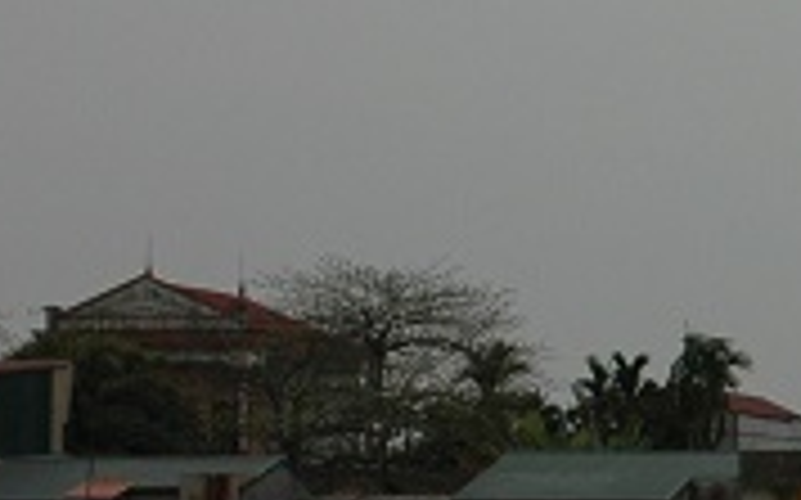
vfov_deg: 6.1
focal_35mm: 213
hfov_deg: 9.3
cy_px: 345
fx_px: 4653
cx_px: 1516
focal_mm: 31
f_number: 10
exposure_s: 1/400
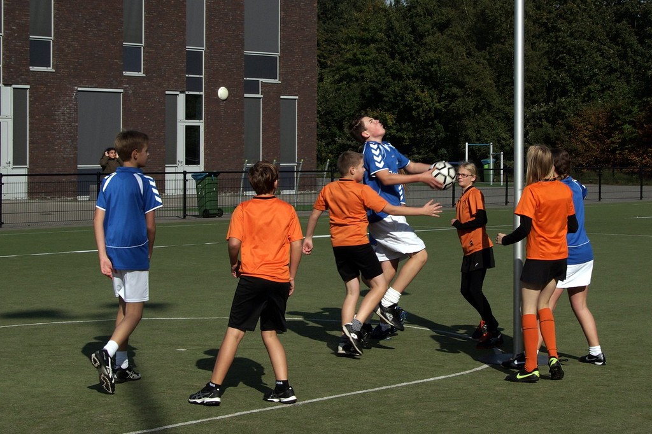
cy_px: 217
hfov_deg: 37.9
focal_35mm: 52
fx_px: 950
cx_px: 326
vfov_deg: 25.7
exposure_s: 1/500
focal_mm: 35
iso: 100
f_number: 10
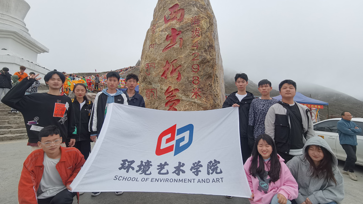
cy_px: 93
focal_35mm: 19
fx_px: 183
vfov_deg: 58.3
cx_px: 182
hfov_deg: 89.6
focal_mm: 2.26
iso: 50
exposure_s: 1/903
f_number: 2.2
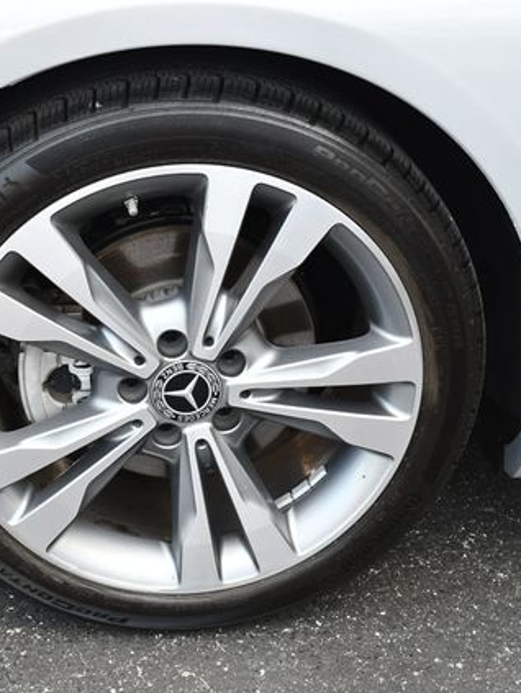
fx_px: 1282
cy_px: 349
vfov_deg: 30.2
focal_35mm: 64
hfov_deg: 22.9
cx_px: 198
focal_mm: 22
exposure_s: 1/250
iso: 400
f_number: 5
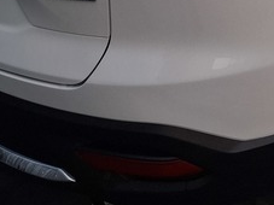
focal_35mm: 81
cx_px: 314
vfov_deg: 16.9
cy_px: -81
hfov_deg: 22.5
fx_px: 641
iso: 50
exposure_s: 1/161
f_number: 1.8
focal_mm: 5.54
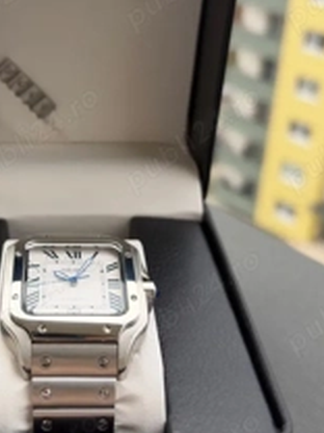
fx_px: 624
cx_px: 73
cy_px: 164
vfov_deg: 38.0
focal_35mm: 50
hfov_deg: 28.6
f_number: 1.6
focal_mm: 5.96
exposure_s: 1/861
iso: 32
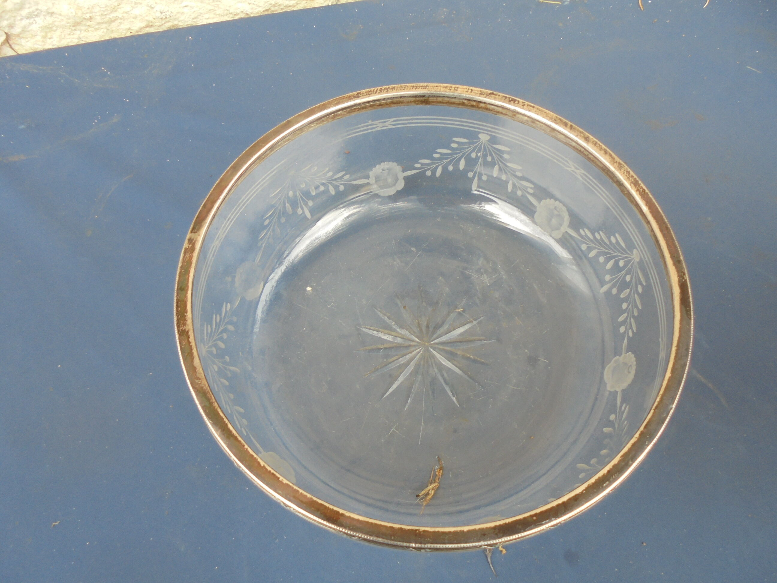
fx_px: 584
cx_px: 388
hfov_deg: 67.3
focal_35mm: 26
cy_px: 292
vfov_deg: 53.1
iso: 100
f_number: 3.5
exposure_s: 1/60
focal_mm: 4.6
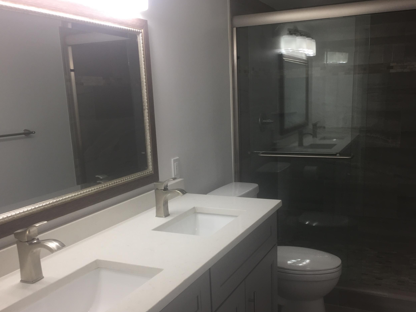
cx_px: 226
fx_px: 421
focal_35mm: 35
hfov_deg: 52.6
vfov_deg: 40.6
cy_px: 181
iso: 32
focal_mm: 4.15
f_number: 2.2
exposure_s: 1/60
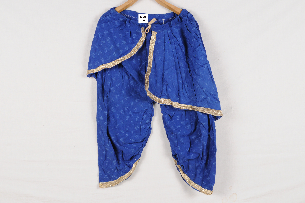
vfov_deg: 29.8
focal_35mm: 45
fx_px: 381
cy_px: 102
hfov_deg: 43.7
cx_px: 152
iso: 400
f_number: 16
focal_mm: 30
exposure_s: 1/3
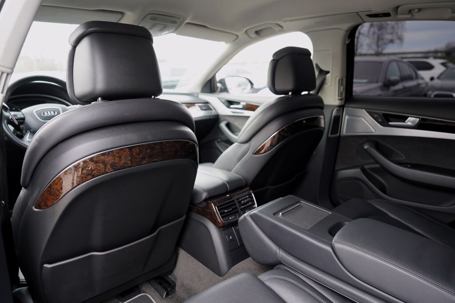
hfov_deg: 73.7
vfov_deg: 53.1
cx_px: 228
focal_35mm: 24
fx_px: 303
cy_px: 152
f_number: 3.2
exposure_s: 1/40
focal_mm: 24
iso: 100
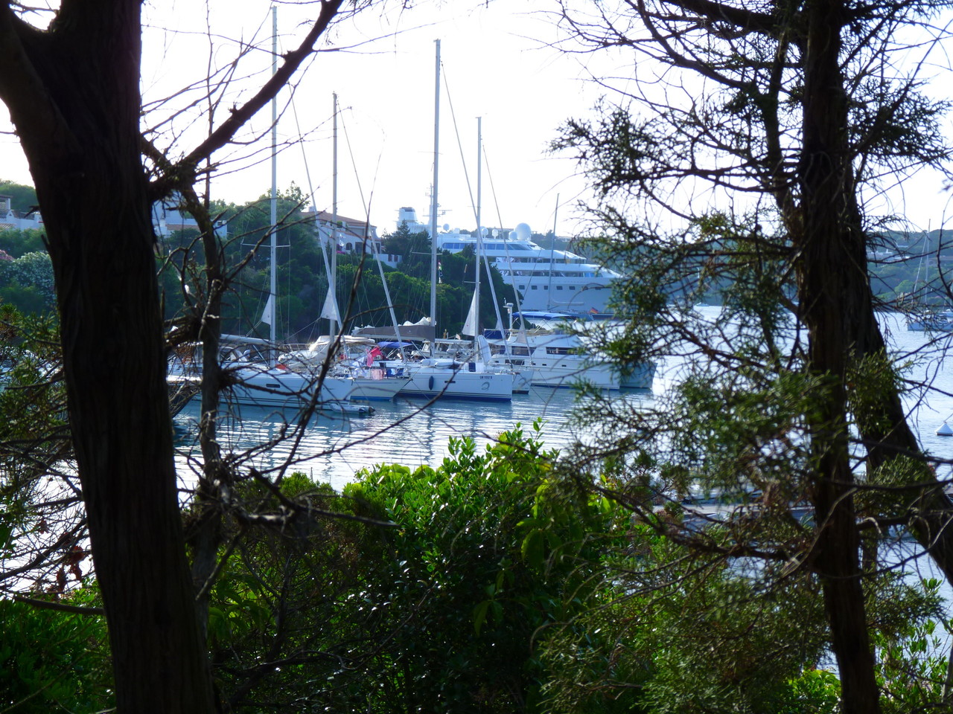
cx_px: 476
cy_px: 357
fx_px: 2065
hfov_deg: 26.0
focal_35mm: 75
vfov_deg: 19.6
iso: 80
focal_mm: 13.3
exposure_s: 1/250
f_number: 5
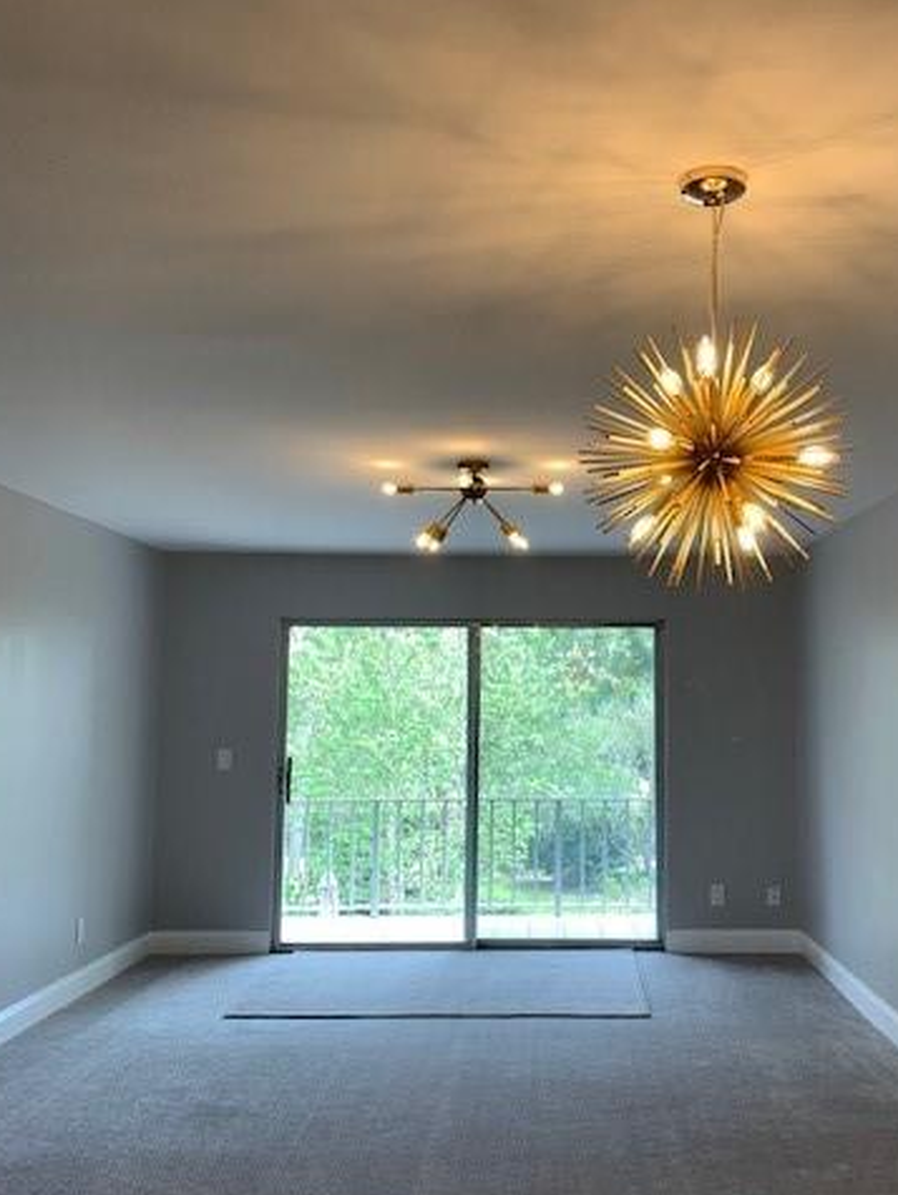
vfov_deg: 52.6
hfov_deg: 40.4
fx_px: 1209
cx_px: 571
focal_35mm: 35
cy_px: 616
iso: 32
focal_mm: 4.25
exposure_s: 1/120
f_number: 1.8
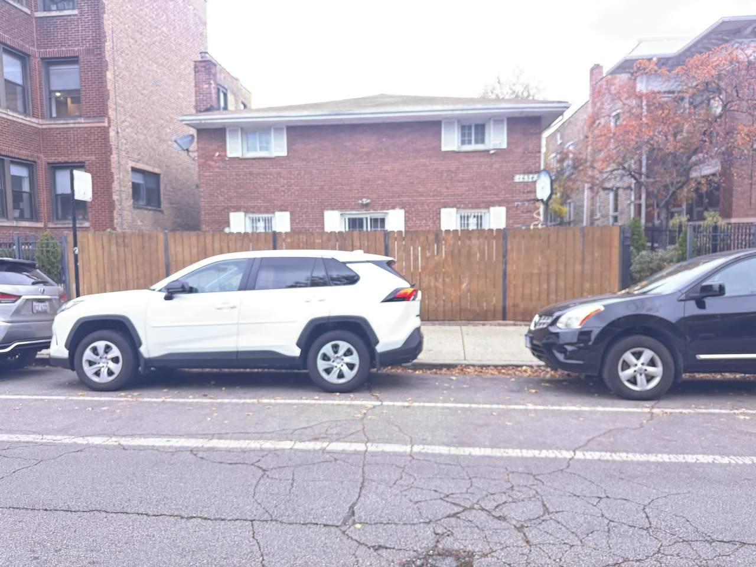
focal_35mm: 24
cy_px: 284
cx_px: 378
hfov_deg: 71.6
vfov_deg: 56.8
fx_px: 524
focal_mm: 6.76
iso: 250
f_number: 1.78
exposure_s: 1/60
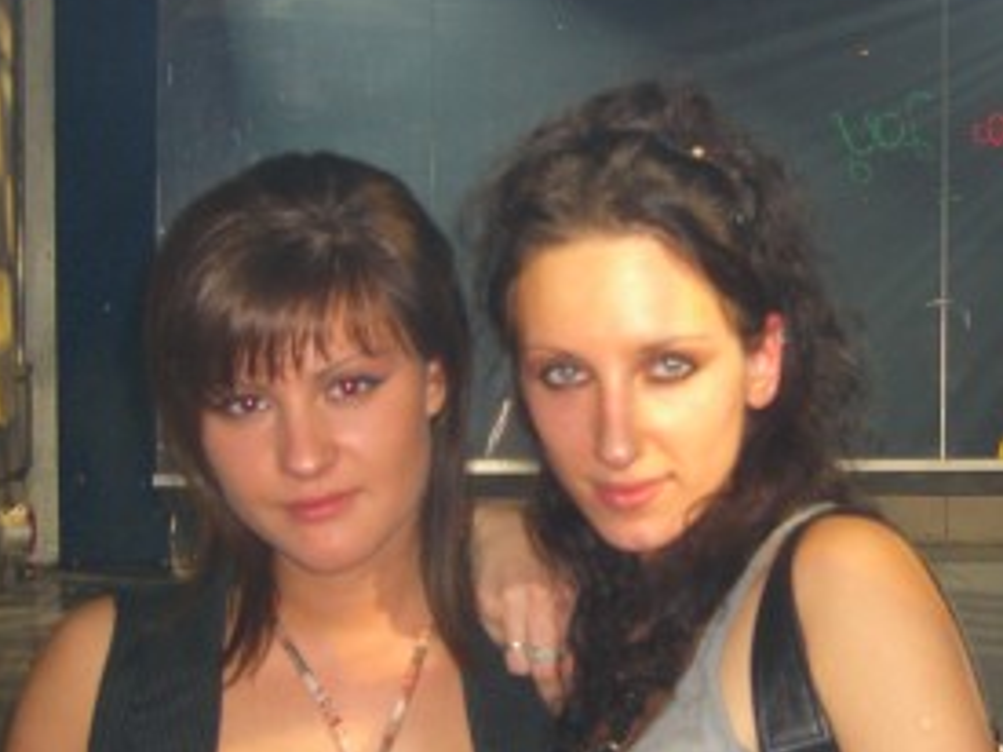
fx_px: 2404
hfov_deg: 23.4
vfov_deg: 17.7
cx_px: 737
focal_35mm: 83
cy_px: 471
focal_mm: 7.9
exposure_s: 1/60
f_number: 2.8
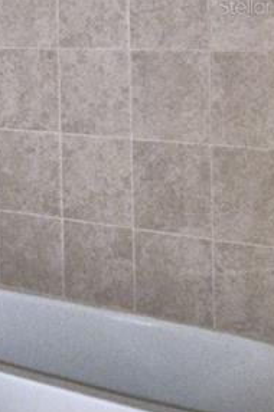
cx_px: -262
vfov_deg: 29.9
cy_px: 6
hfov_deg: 16.6
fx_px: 721
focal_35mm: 63
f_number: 4.5
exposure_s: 1/30
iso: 800
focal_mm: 10
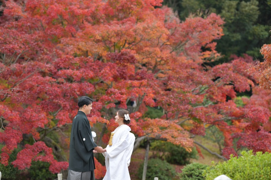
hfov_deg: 19.5
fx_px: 790
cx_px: 136
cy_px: 90
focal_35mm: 105
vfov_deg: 13.0
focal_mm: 105
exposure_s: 1/640
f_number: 2.2
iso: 200
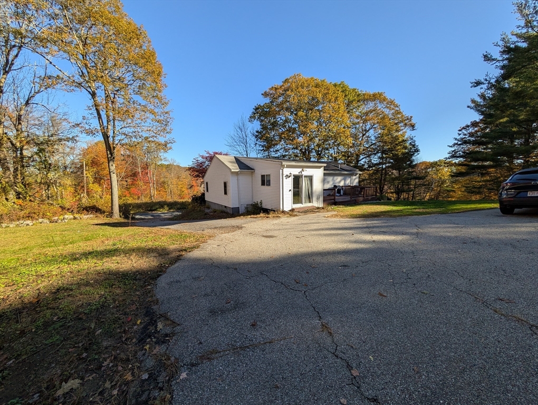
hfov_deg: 110.5
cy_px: 202
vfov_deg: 94.6
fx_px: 187
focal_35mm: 12
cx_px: 269
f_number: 1.7
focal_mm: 2.02
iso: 57
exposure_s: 1/2092
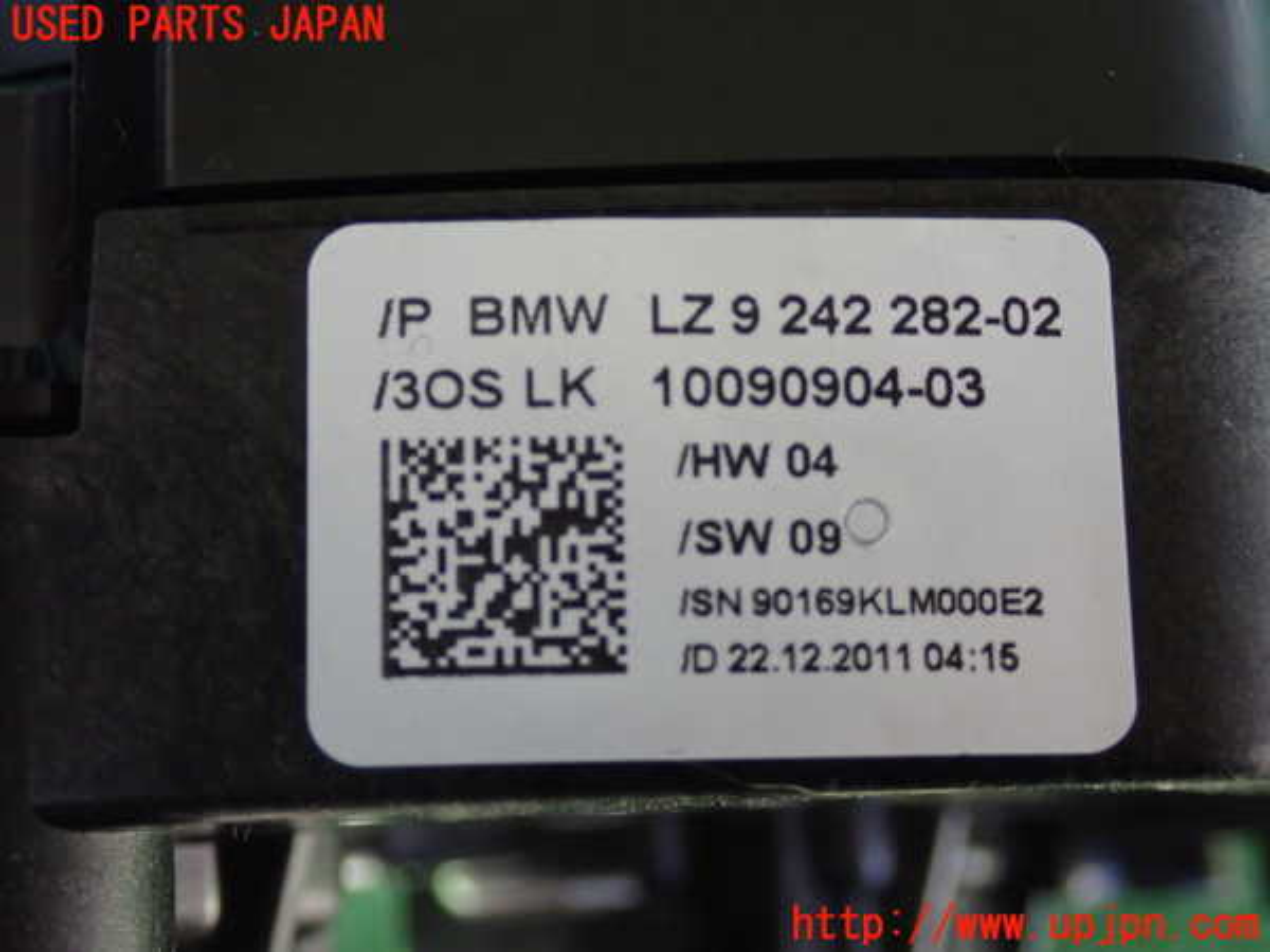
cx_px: 635
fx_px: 2128
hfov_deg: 33.2
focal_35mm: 58
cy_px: 476
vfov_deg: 25.2
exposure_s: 1/125
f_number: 3.5
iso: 1000
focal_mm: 10.35
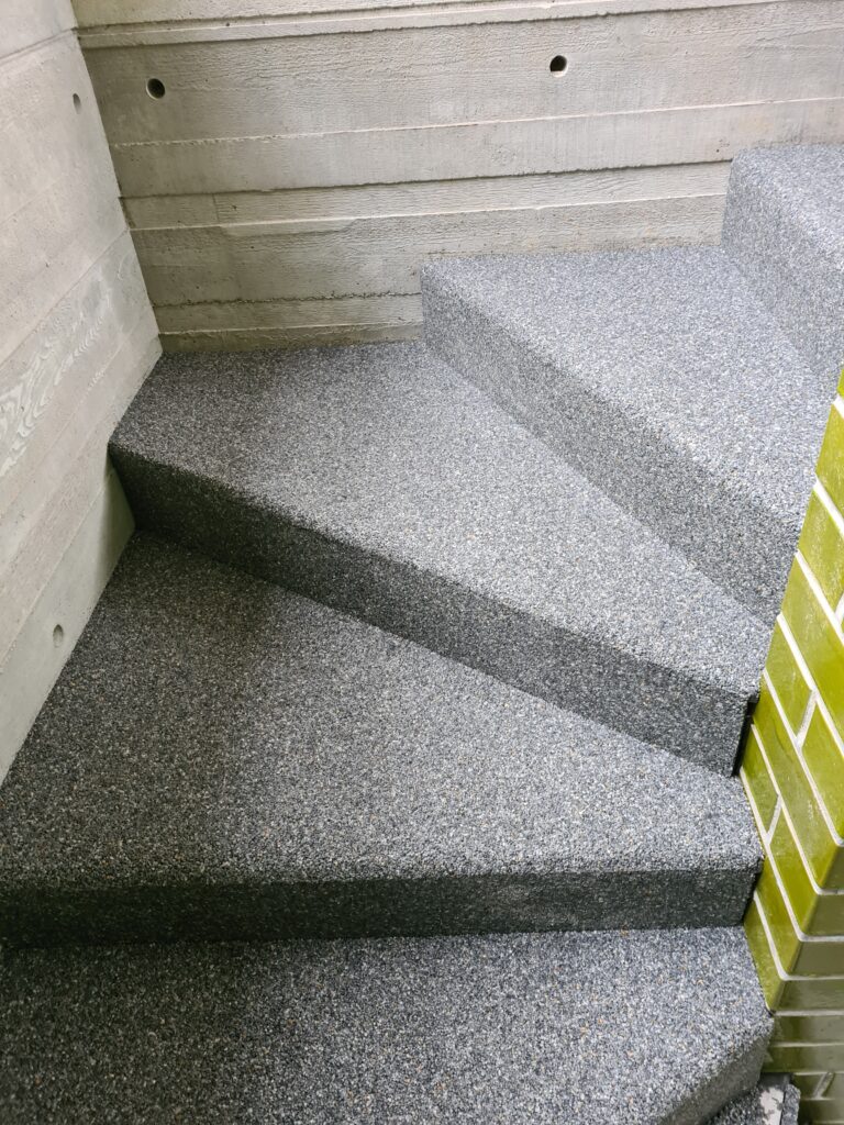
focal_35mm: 26
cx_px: 422
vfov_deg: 67.3
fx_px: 845
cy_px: 562
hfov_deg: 53.1
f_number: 1.8
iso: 500
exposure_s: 1/50
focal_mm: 5.4
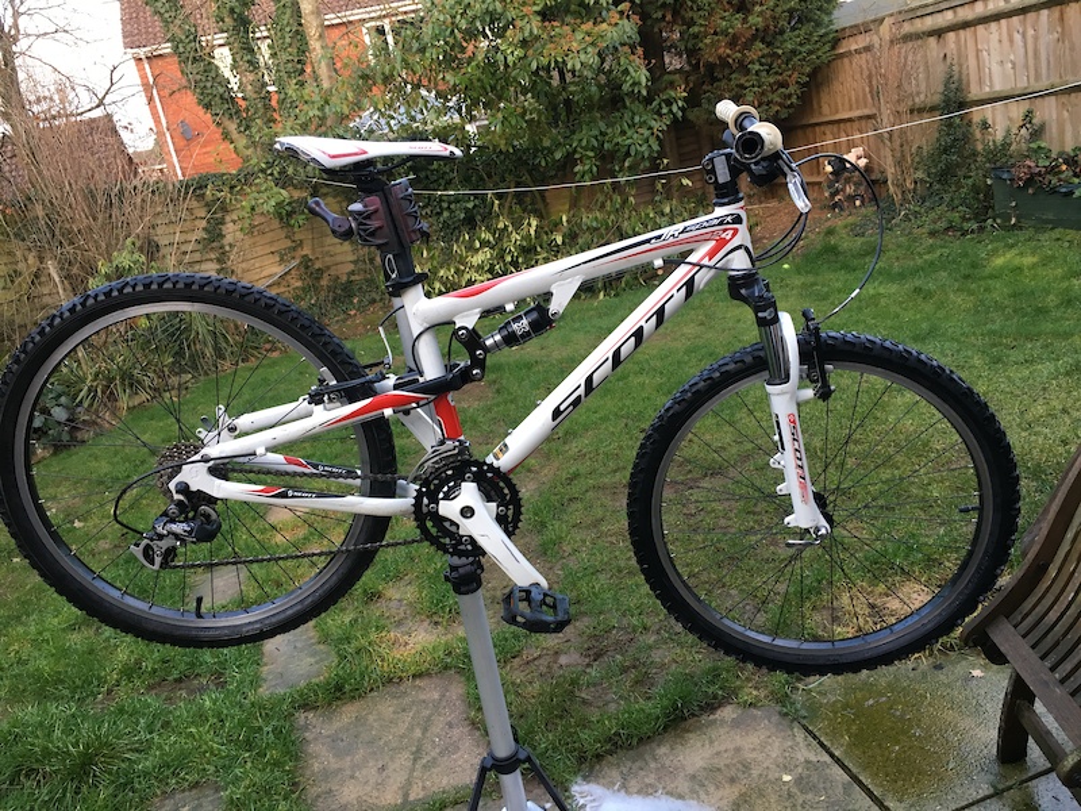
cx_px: 540
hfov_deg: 61.7
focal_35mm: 29
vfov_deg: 48.2
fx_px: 906
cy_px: 406
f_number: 2.2
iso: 40
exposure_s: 1/33
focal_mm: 4.15
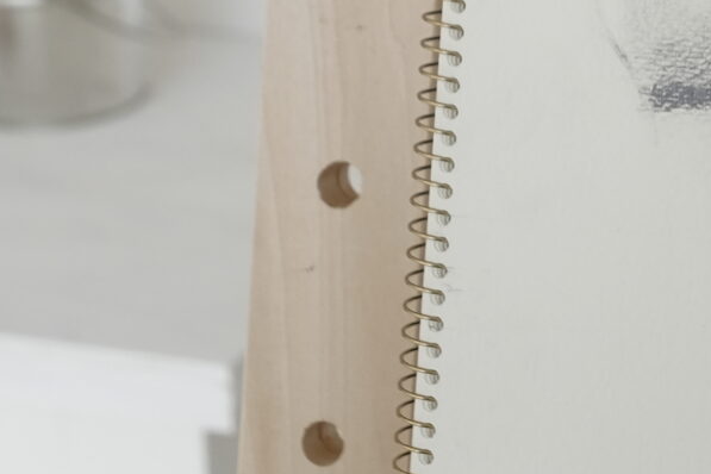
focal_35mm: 90
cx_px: 753
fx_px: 1777
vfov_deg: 14.7
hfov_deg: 21.6
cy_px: -90
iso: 250
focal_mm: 14
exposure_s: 1/180
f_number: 2.8
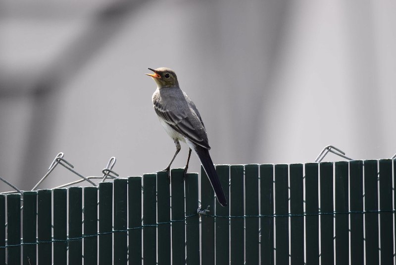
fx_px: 9903
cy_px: 132
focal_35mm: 900
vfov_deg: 1.5
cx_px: 198
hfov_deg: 2.3
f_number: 6.3
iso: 720
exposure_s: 1/1000
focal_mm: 600
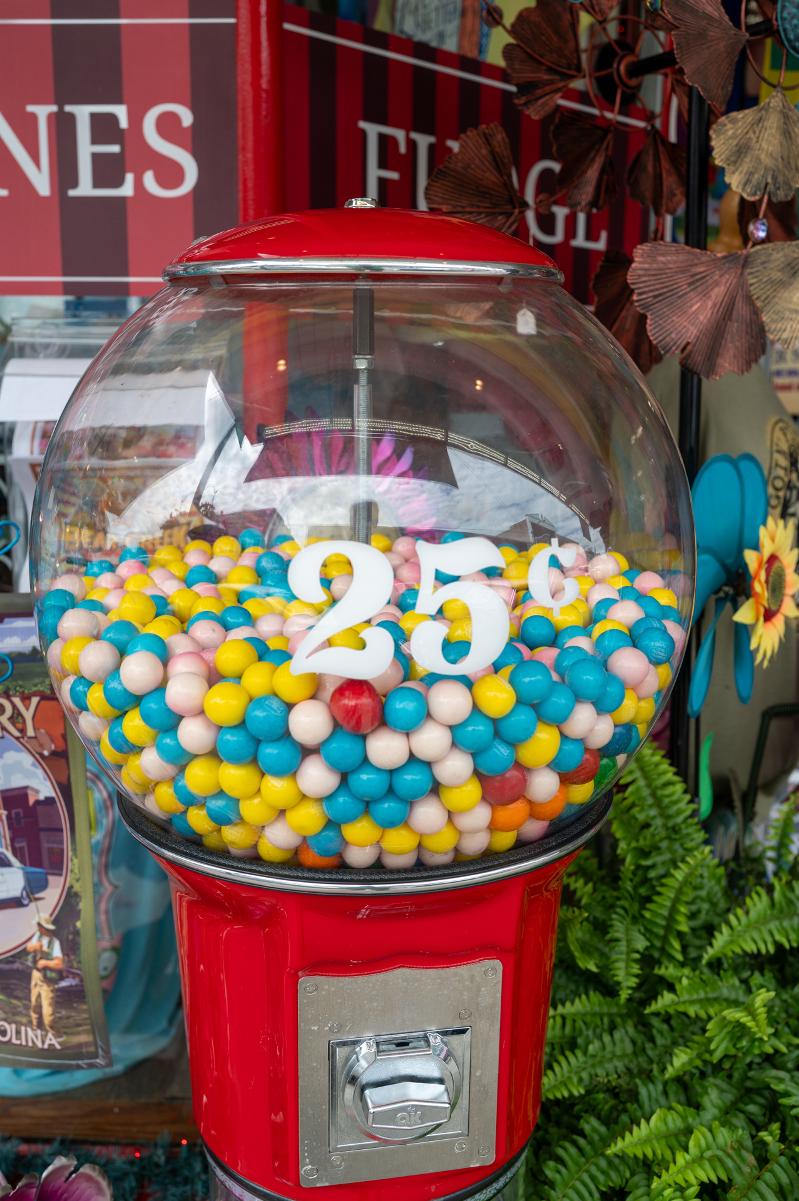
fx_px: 1167
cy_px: 600
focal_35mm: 35
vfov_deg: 54.5
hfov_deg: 37.8
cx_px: 400
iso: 140
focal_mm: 35
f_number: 5.6
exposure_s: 1/320
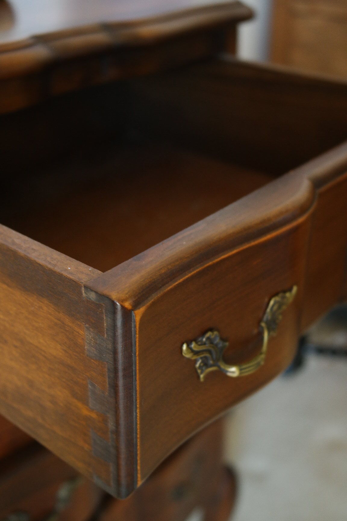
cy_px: 260
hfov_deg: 27.5
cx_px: 174
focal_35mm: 49
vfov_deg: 40.3
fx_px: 708
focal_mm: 32
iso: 800
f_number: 5.6
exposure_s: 1/30
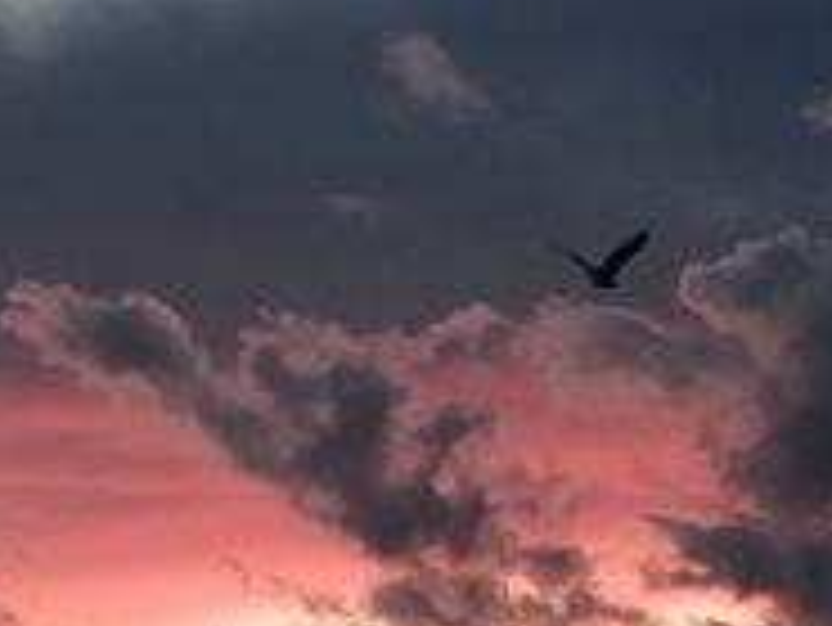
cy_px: 561
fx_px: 4089
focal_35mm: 170
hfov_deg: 11.6
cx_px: 427
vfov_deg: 8.7
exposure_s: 1/50
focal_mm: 3.46
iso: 100
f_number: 1.8
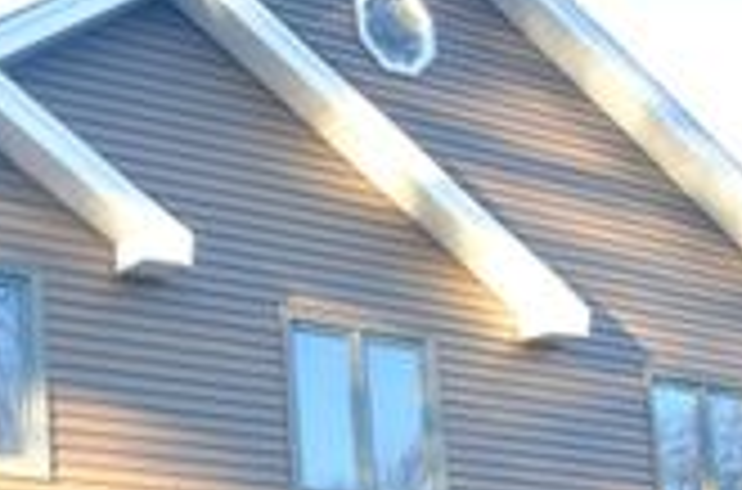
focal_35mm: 82
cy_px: 580
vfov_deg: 15.9
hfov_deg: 23.2
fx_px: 1685
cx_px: -99
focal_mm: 18
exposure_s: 1/125
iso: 140
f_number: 4
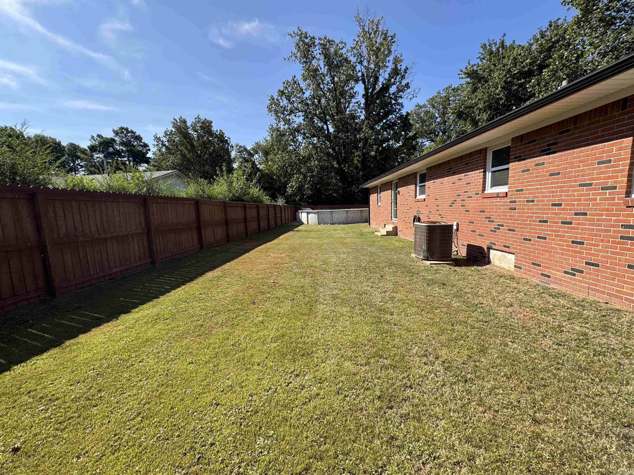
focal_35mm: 14
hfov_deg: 102.1
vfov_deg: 85.7
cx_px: 317
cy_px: 238
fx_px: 256
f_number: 2.2
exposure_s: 1/944
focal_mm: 2.22
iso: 50
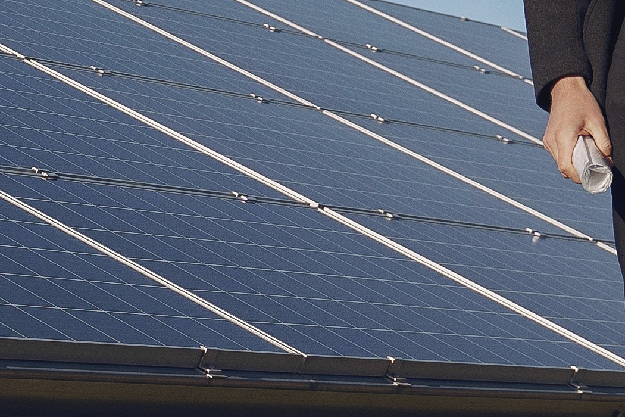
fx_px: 3472
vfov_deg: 6.8
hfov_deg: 10.1
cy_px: -180
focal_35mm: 200
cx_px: -141
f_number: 4
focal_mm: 35
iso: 200
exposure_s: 1/3200
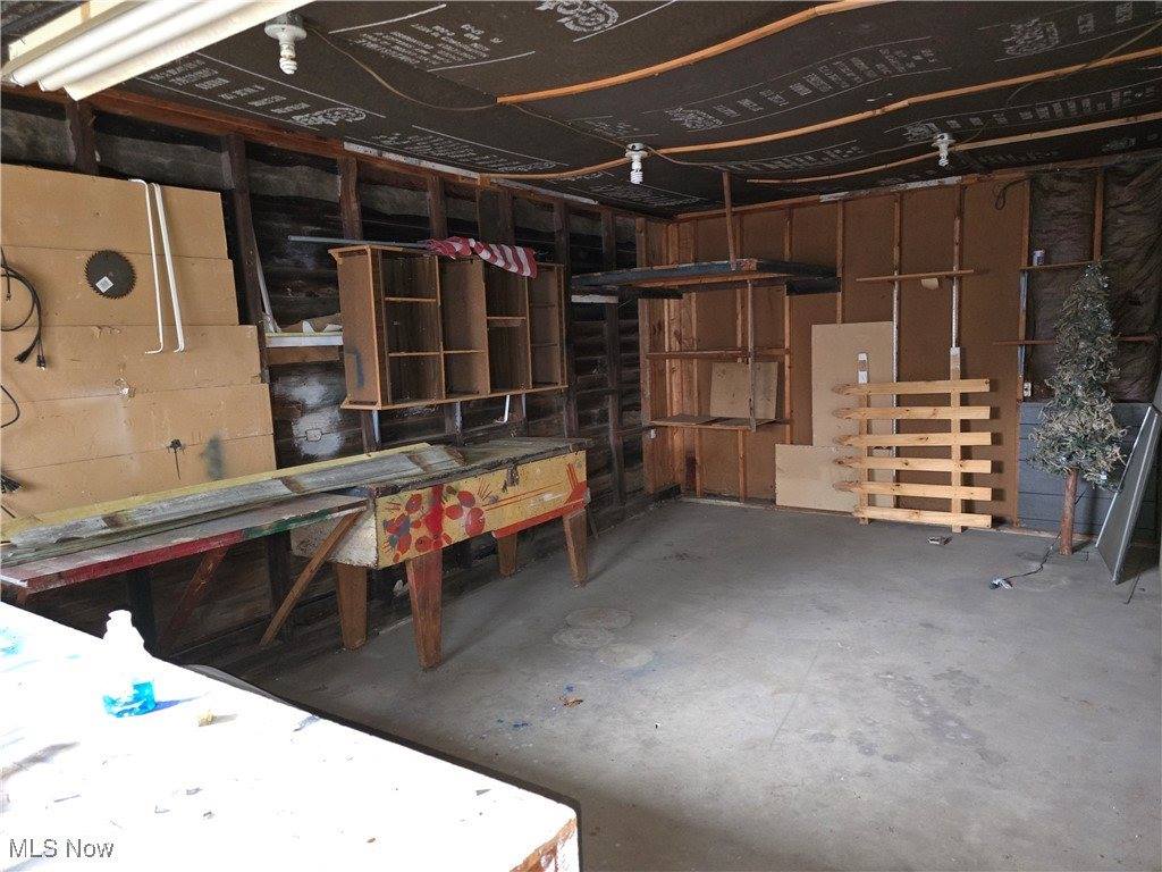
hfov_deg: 73.9
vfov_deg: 58.9
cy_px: 436
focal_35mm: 23
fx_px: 772
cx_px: 581
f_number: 1.7
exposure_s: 1/8
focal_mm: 6.3
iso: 1250
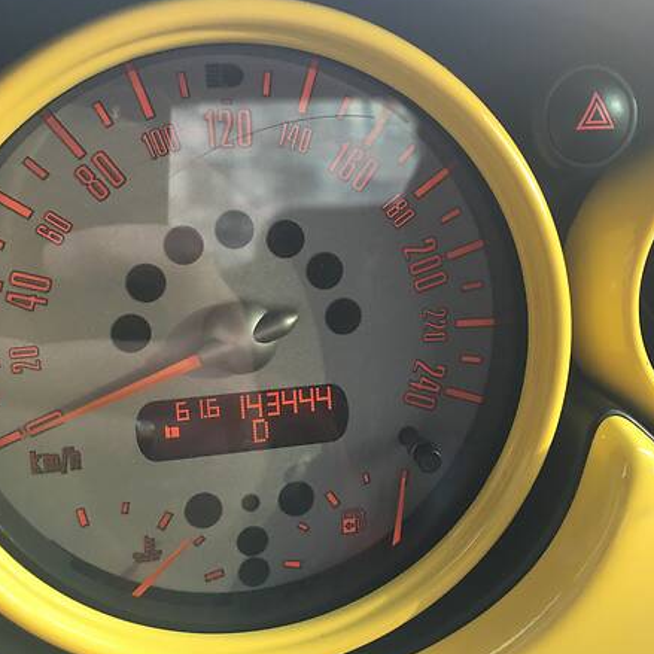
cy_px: 282
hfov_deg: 47.2
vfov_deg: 47.1
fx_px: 748
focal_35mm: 35
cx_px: 325
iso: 100
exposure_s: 1/33
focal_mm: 4.2
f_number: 2.2
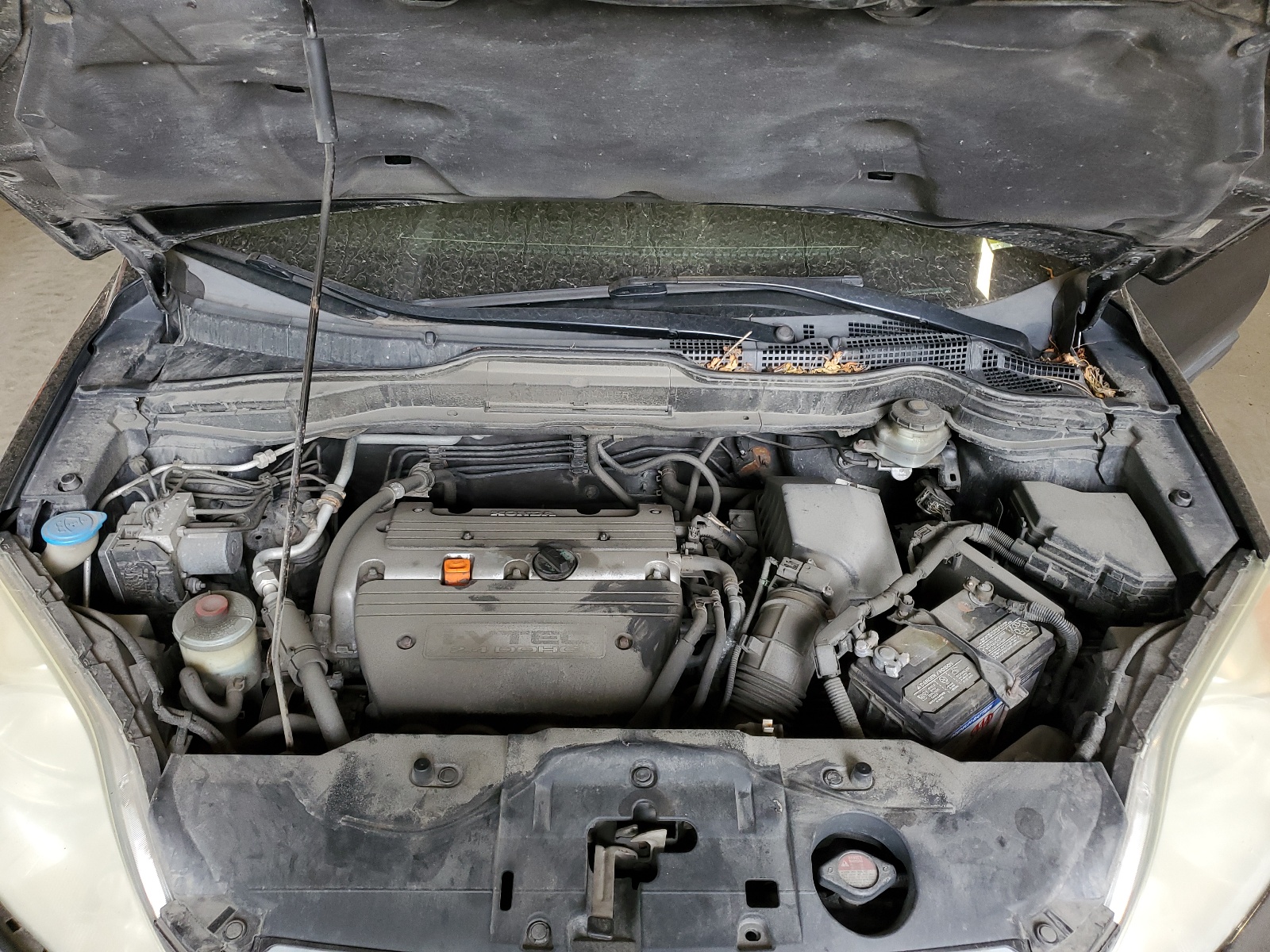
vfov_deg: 53.1
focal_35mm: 26
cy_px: 476
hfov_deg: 67.3
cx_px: 635
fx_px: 954
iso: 86
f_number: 1.5
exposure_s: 1/120
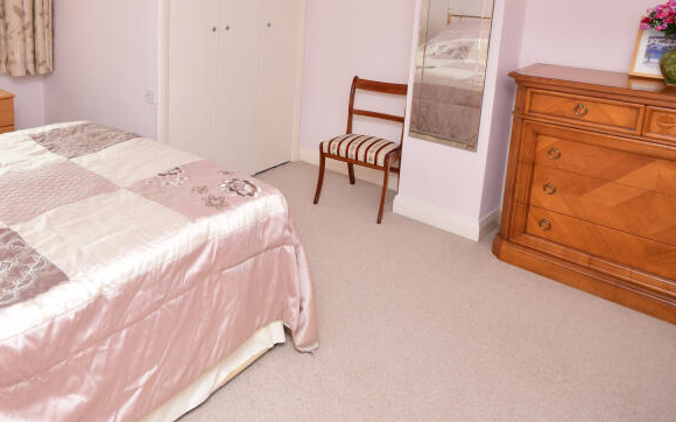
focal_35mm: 27
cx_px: 181
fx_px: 497
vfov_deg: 43.4
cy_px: 74
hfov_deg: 64.9
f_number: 9
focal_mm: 10
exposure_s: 1/60
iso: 320
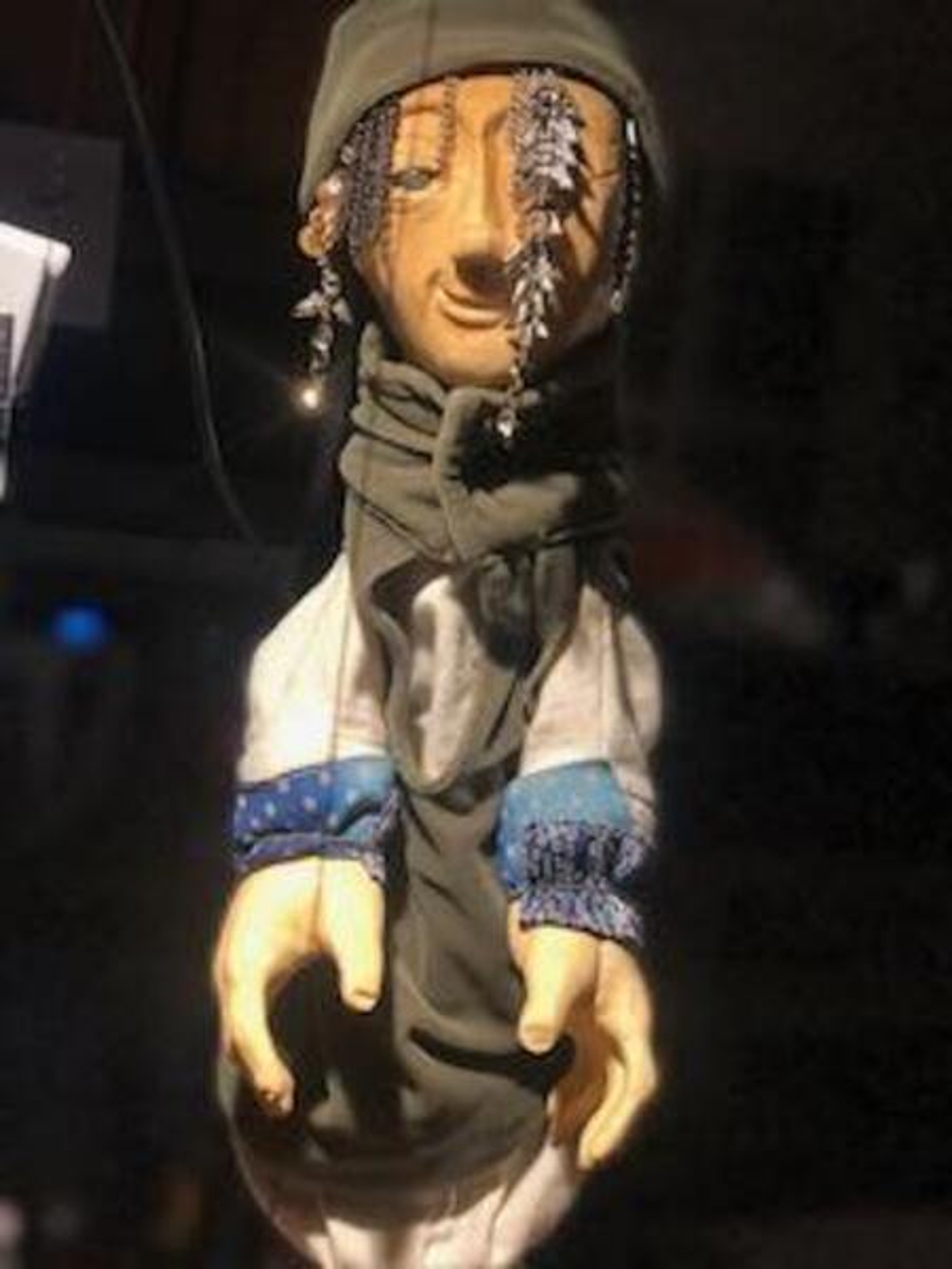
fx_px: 2090
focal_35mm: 57
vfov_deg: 33.8
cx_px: 476
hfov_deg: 25.7
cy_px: 634
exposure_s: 1/30
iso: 100
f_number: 2.8
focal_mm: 6.6
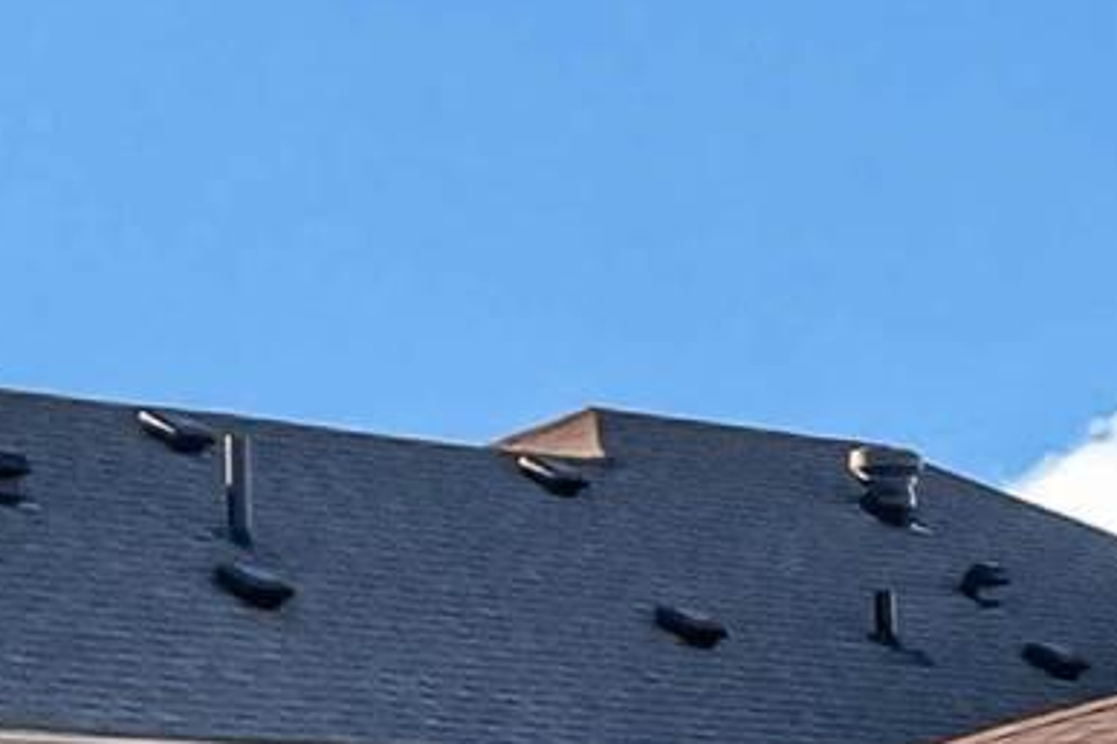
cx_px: 2110
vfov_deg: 7.4
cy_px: 1659
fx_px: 5427
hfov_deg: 10.9
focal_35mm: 175
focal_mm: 8.38
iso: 110
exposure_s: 1/180
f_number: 2.4
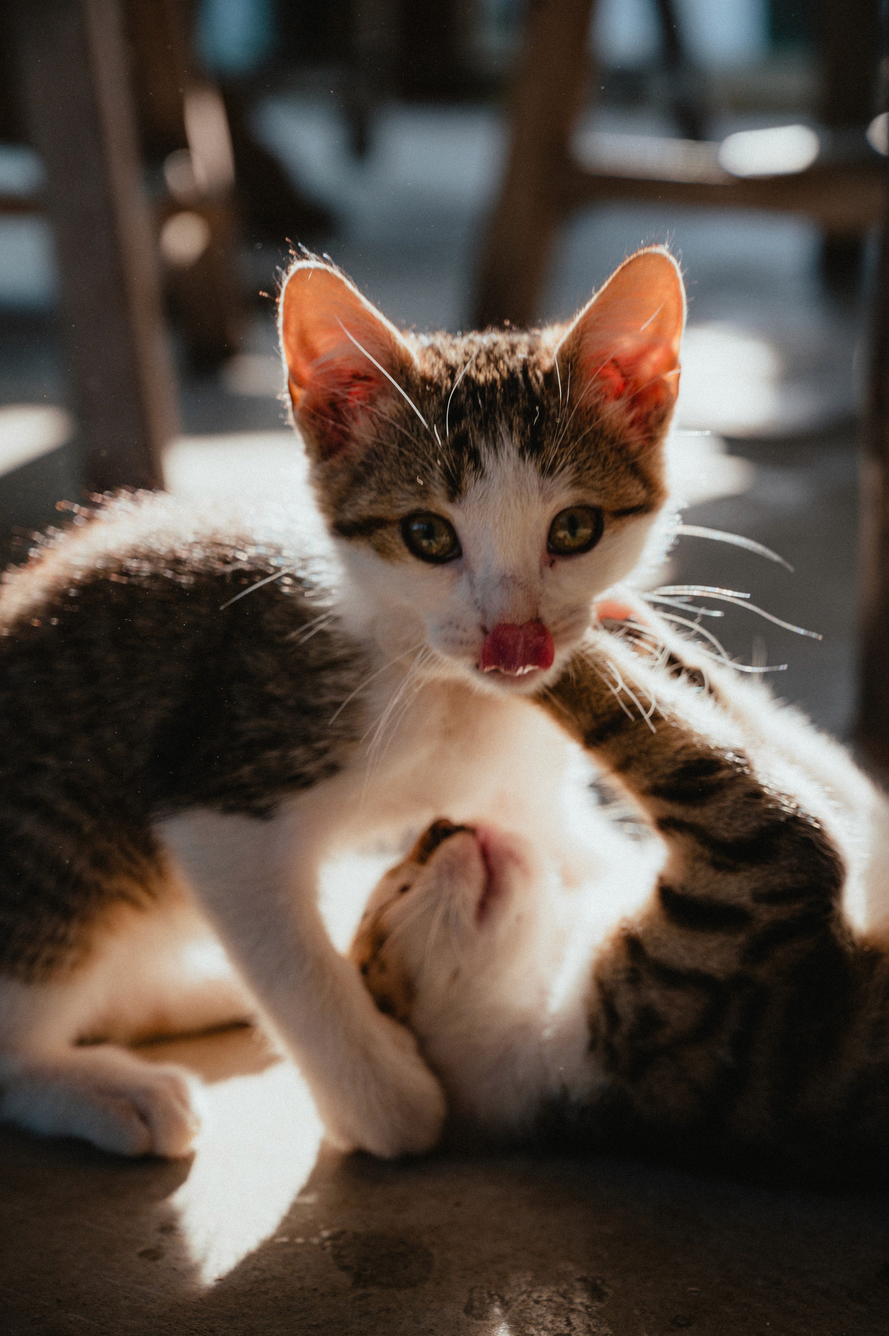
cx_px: 444
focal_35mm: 70
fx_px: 2596
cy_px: 668
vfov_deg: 28.9
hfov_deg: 19.4
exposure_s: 1/400
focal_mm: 70
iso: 250
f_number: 5.6
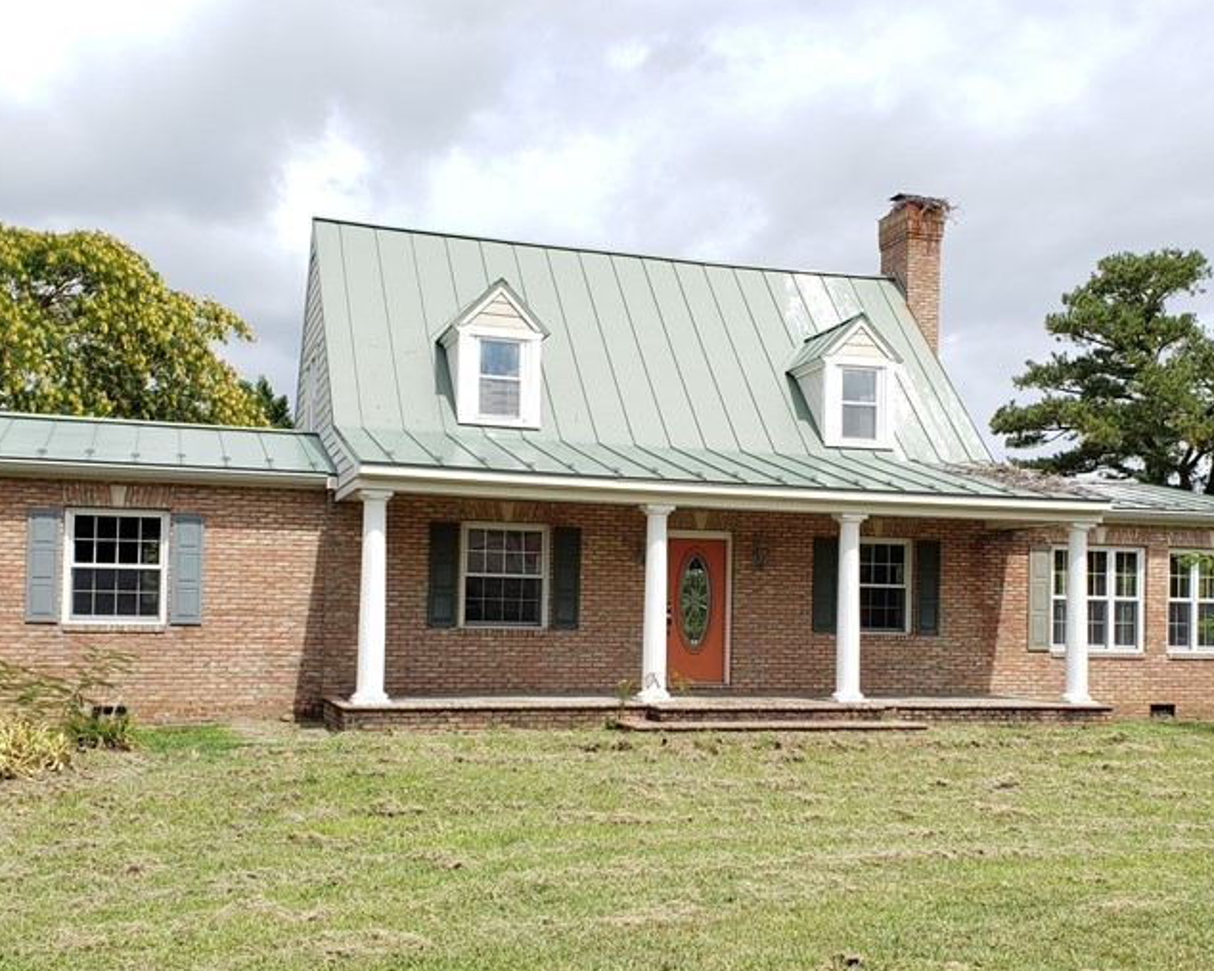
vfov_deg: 36.4
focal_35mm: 41
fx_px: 1473
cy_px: 578
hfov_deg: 44.7
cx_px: 691
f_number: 2.4
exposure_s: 1/1232
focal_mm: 4.3
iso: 50
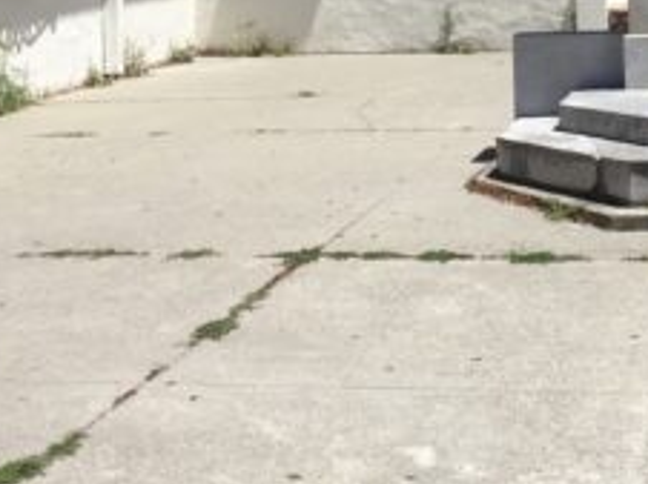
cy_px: -123
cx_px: 677
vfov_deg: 18.0
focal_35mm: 77
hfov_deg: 24.0
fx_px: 1440
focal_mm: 4.15
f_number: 2.2
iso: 32
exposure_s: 1/1980
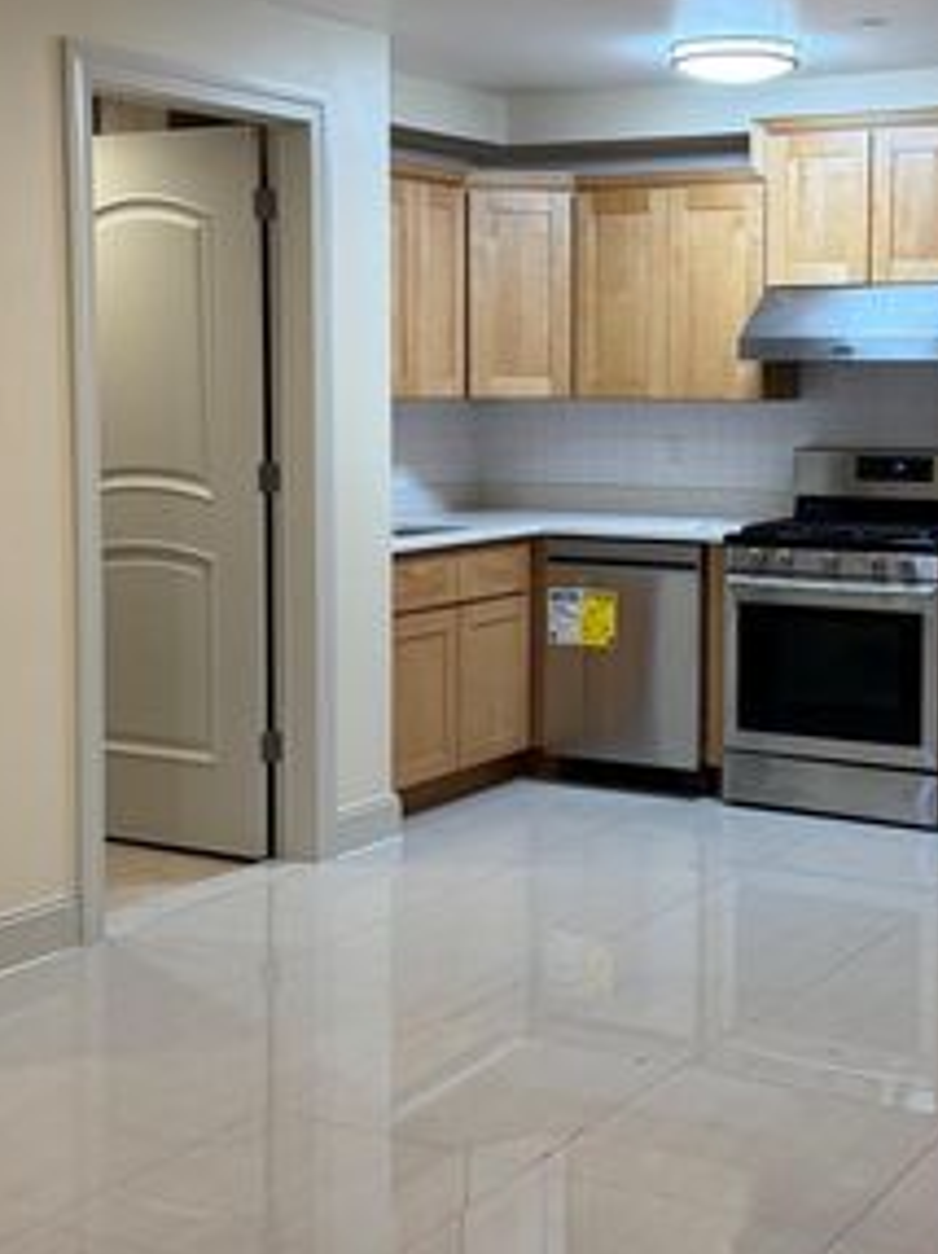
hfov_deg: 25.9
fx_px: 2026
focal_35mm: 56
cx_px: 627
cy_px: 515
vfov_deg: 34.3
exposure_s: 1/60
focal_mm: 6.76
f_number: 1.78
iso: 125
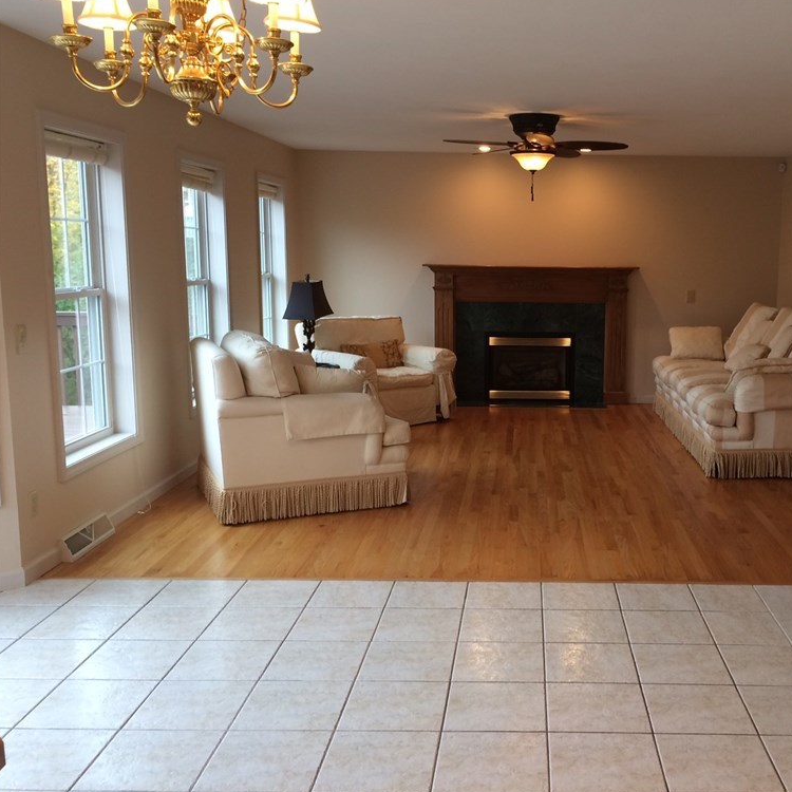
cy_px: 391
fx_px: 906
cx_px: 534
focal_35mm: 35
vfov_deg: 47.2
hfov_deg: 46.4
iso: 40
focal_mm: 4.15
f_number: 2.2
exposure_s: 1/30
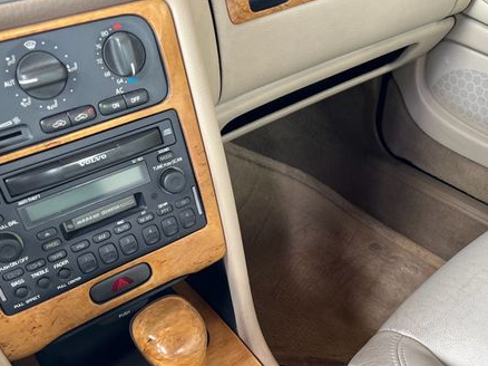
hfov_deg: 48.5
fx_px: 535
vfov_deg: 37.5
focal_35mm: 38
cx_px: 308
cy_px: 229
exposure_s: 1/121
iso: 100
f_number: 1.5
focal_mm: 5.7
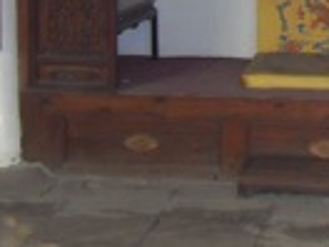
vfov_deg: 11.2
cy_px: -52
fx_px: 1236
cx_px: 349
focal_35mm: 130
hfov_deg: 14.8
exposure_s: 1/45
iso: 400
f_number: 3.5
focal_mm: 6.6
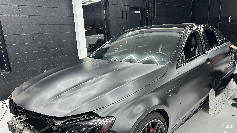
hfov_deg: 64.3
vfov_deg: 38.6
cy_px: 87
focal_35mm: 30
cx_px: 125
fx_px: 189
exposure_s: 1/120
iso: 100
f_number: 1.5
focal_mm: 5.7
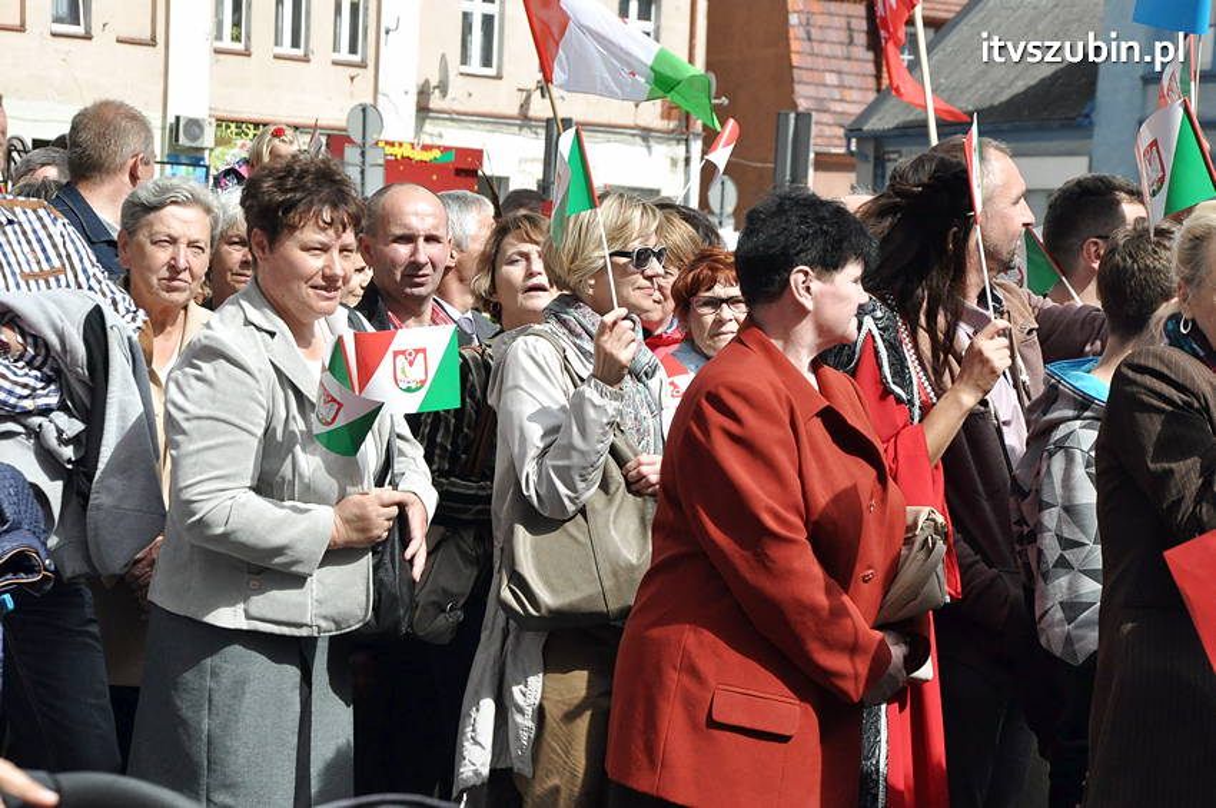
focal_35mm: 120
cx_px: 608
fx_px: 4049
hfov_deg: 17.1
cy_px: 404
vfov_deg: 11.4
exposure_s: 1/2500
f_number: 10
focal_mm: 80
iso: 1250
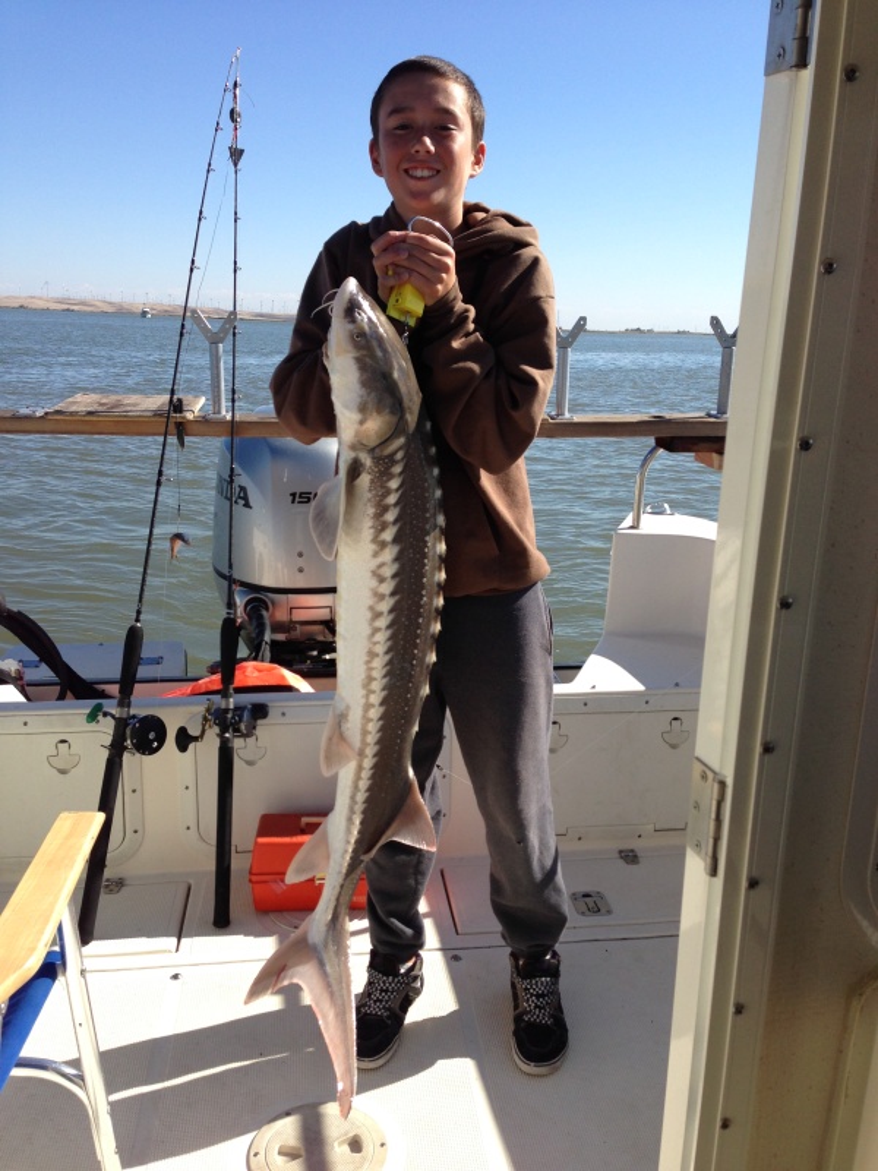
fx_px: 1116
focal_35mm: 33
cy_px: 586
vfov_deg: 55.4
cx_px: 439
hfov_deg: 42.9
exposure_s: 1/1427
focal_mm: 4.12
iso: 50
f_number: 2.4
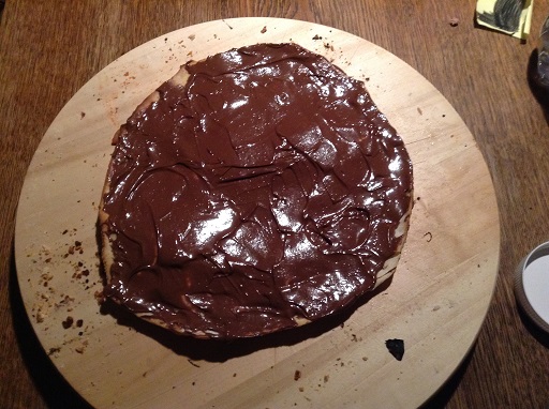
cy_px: 204
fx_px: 522
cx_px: 274
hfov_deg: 55.4
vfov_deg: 42.8
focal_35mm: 33
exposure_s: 1/24
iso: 250
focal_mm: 3.3
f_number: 2.4
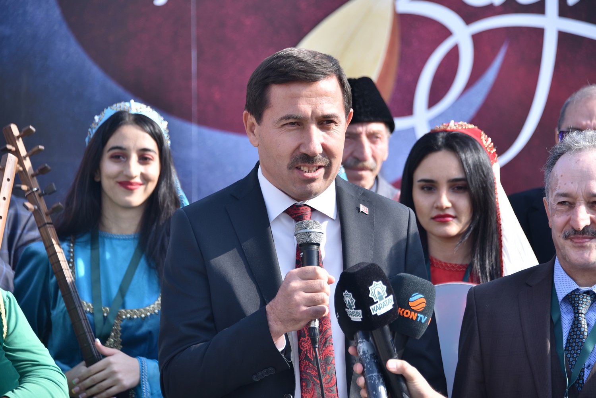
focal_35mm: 160
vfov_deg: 8.6
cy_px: 199
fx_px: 2649
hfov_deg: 12.8
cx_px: 298
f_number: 5.6
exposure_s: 1/250
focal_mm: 160
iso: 100
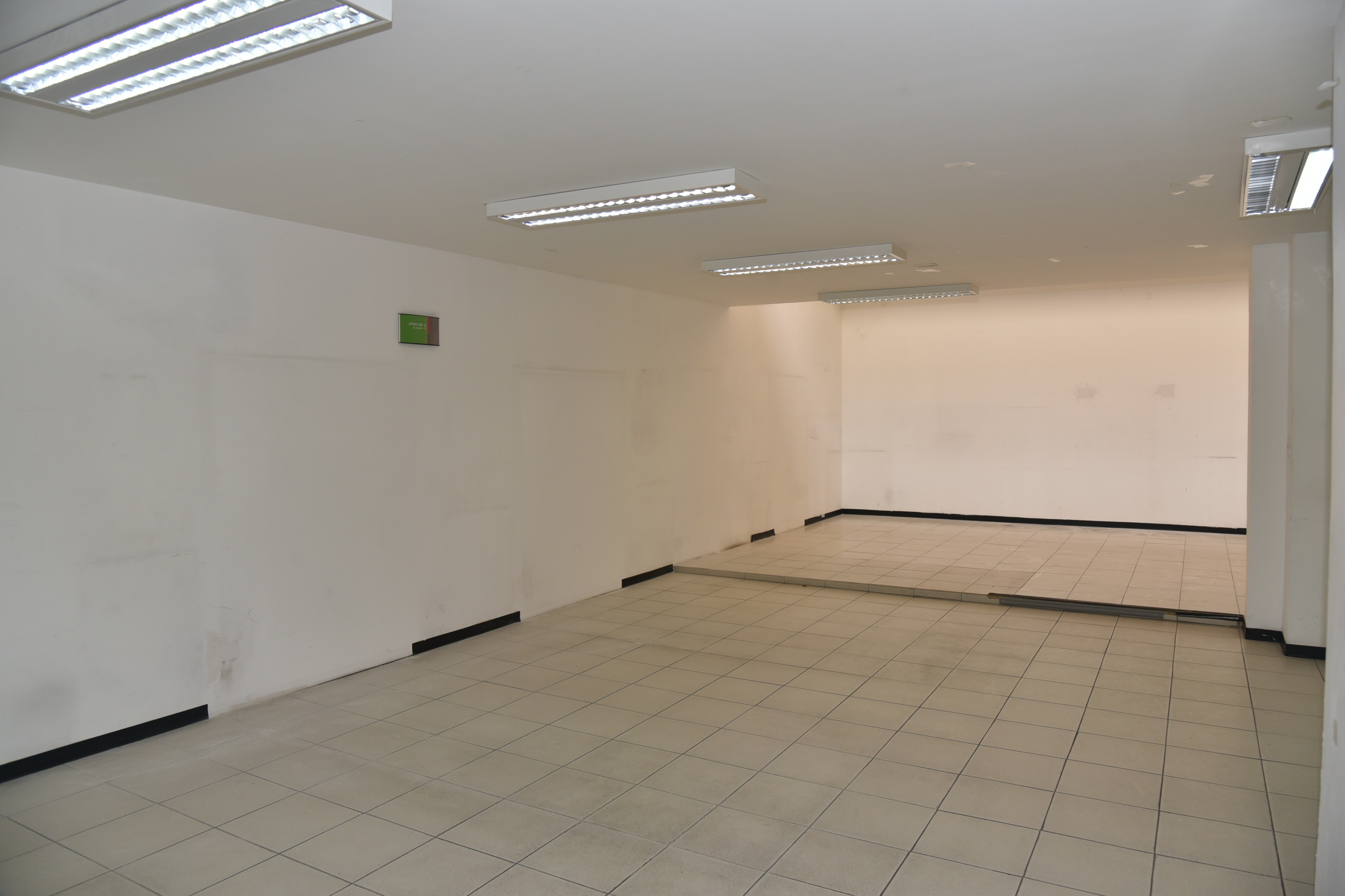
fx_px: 897
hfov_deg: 73.7
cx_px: 672
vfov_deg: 53.1
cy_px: 448
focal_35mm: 24
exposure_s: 1/100
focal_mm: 24
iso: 450
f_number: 6.3
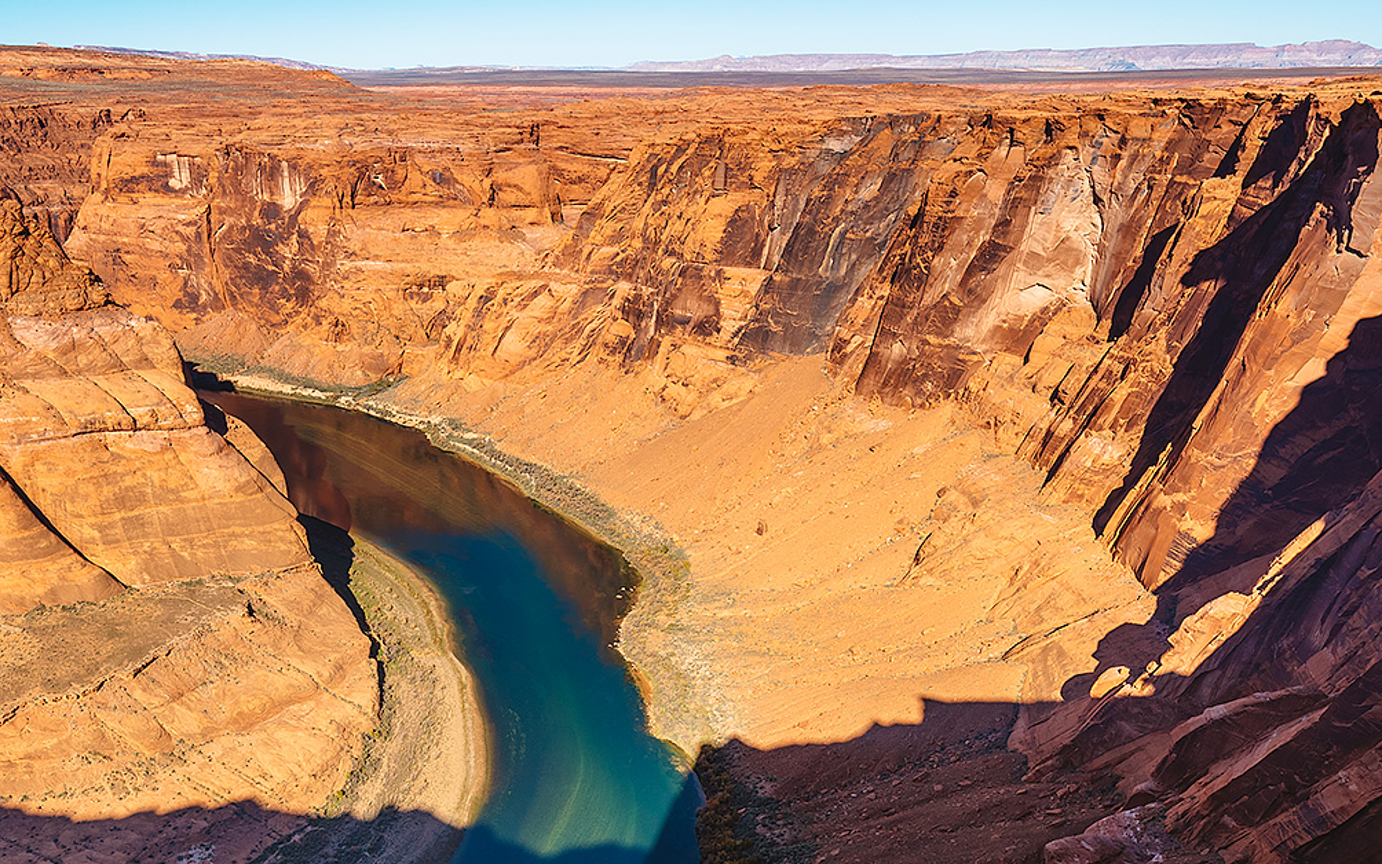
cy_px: 676
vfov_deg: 44.1
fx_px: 1017
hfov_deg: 64.3
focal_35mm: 27
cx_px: 346
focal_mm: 14
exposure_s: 1/320
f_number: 8
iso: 100
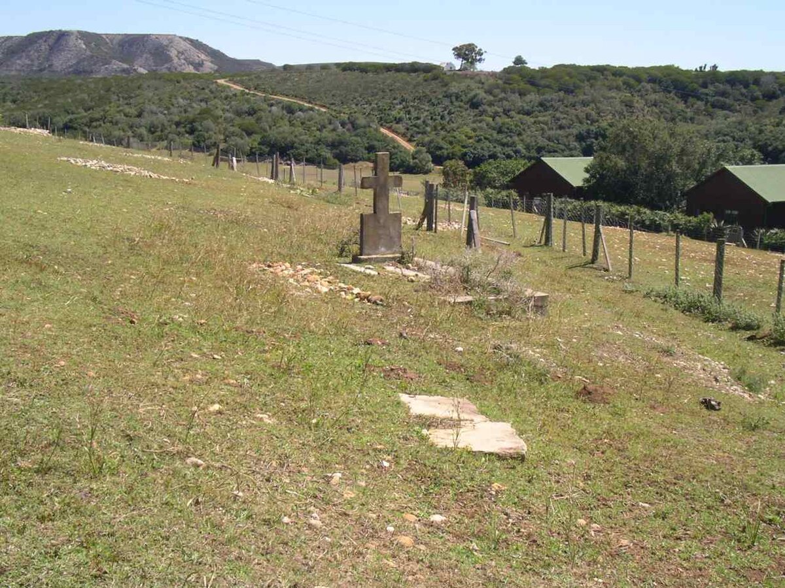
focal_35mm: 48
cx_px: 392
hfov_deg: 39.7
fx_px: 1089
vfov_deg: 30.3
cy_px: 294
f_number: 7.5
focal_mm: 7.5
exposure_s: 1/100
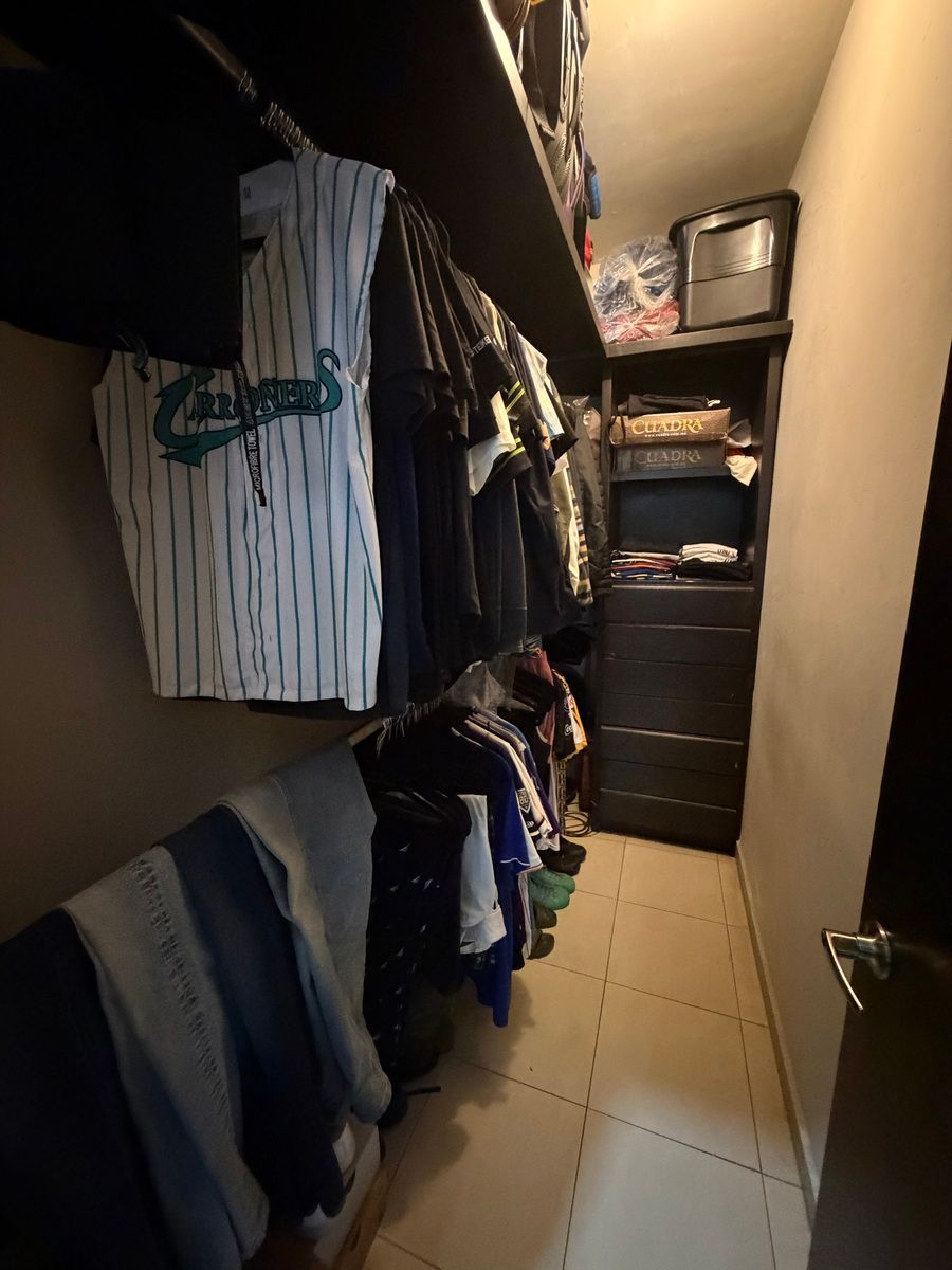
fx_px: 513
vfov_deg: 102.1
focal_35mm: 14
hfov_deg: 85.7
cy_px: 635
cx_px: 476
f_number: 2.2
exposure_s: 1/30
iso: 1250
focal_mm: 2.22
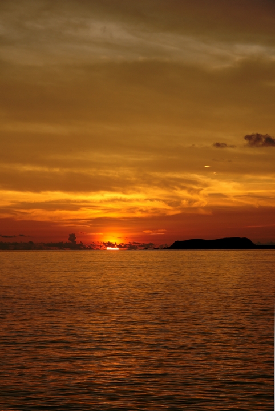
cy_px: 206
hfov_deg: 11.5
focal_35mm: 120
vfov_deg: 17.0
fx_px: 1371
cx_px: 138
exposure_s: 1/200
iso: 200
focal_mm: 80
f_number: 9
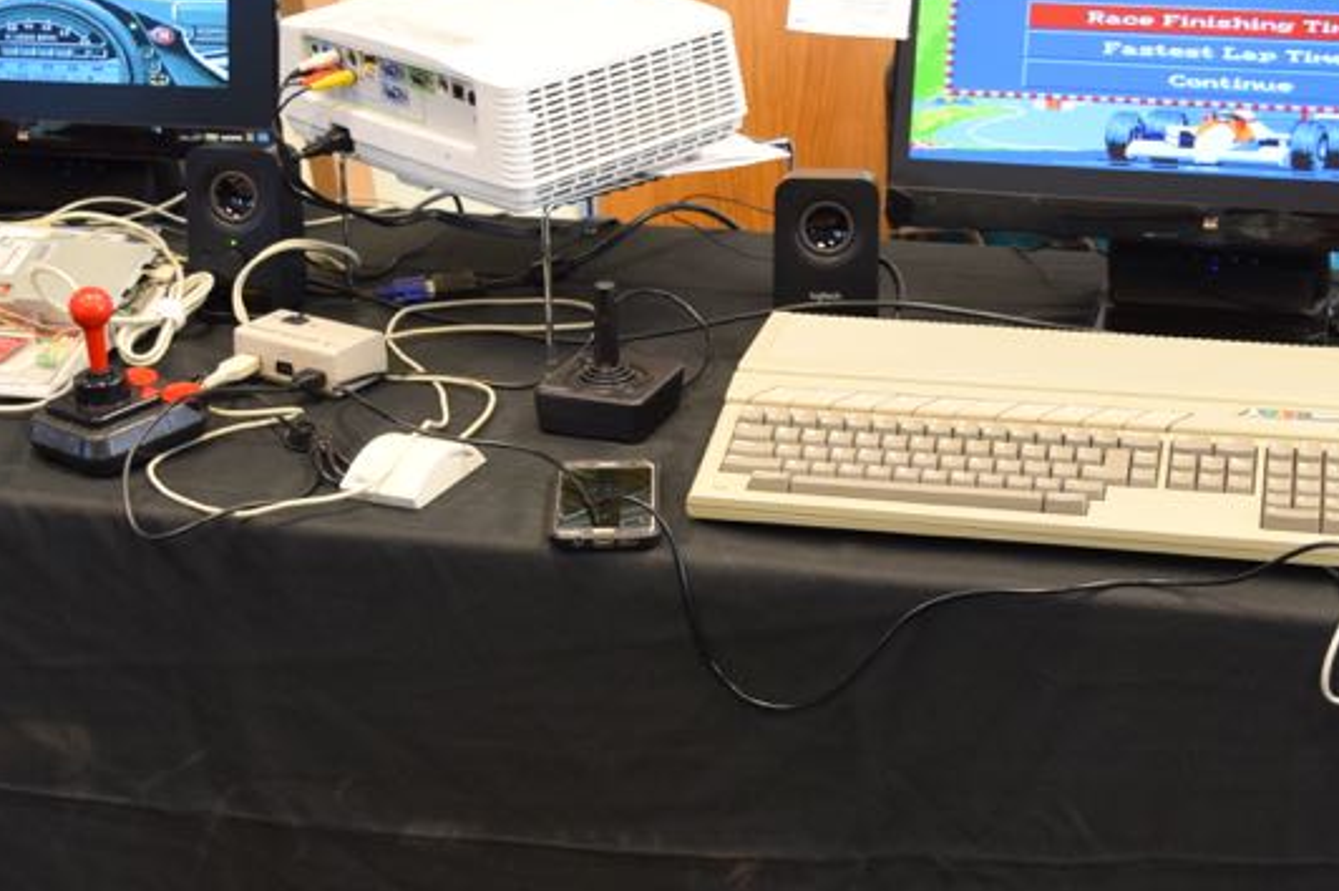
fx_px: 2416
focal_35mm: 65
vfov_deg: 20.9
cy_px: 434
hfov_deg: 31.0
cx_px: 695
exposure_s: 1/60
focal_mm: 18
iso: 800
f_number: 3.5
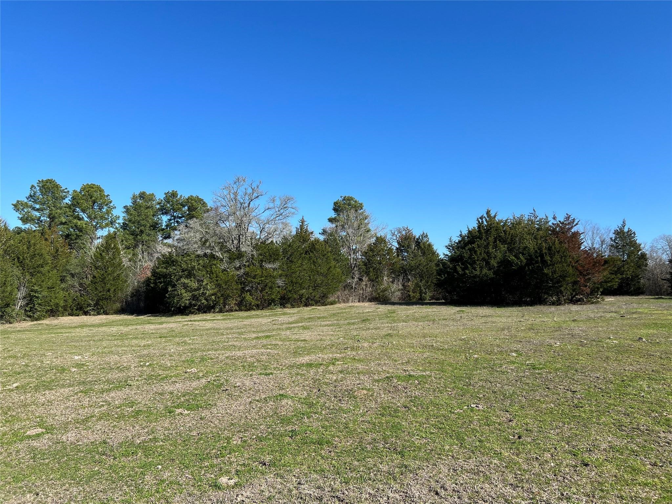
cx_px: 336
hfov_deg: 67.3
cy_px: 252
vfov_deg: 53.1
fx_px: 505
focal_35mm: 26
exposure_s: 1/3257
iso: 50
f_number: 1.5
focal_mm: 5.7
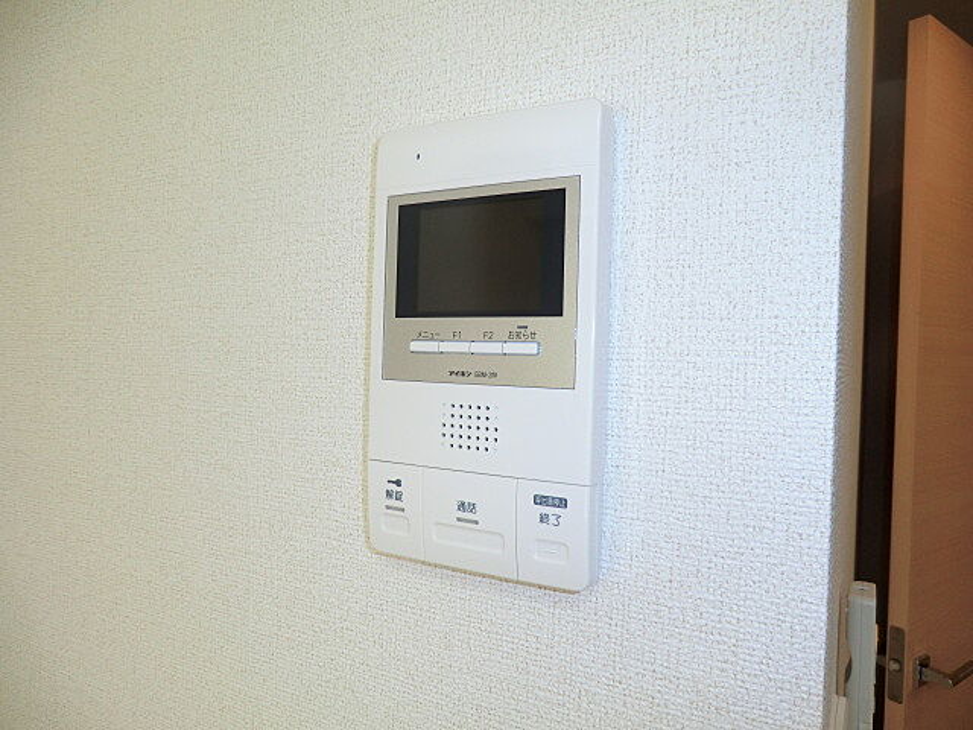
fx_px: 675
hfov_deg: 71.6
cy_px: 365
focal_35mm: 24
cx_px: 486
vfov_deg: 56.8
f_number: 3.2
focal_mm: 4.3
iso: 80
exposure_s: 1/60
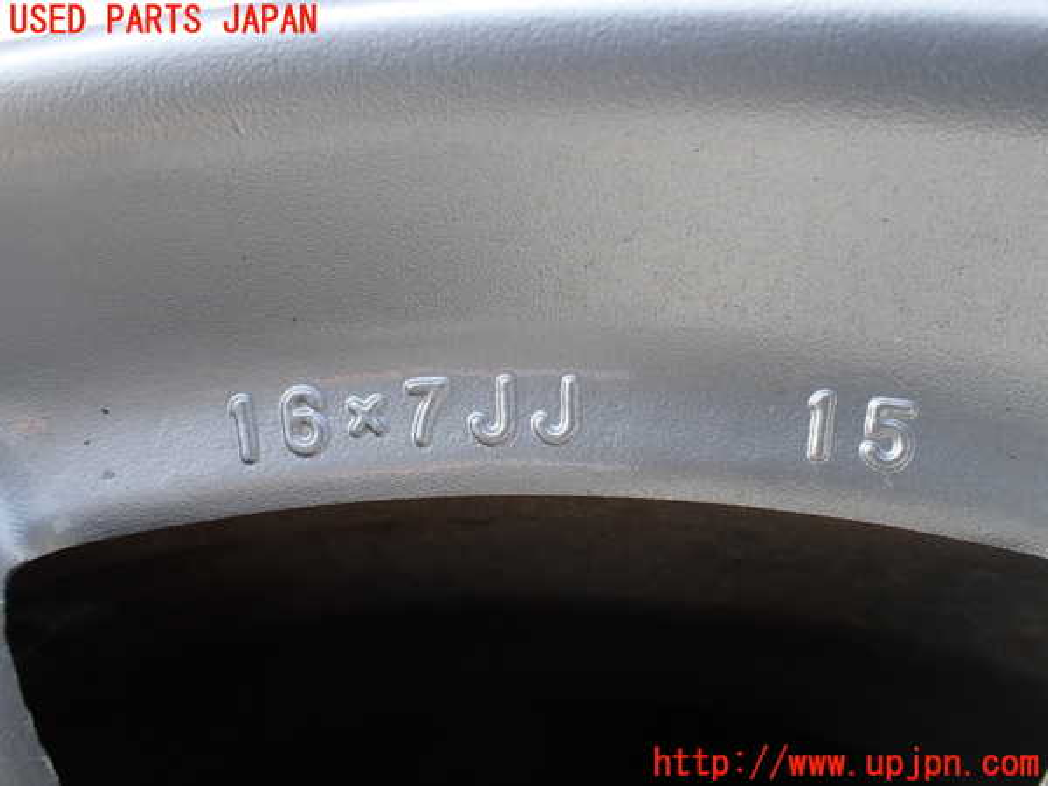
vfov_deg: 46.8
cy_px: 393
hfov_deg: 60.0
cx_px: 524
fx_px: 908
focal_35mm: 30
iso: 100
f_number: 3.2
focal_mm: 5.4
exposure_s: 1/200
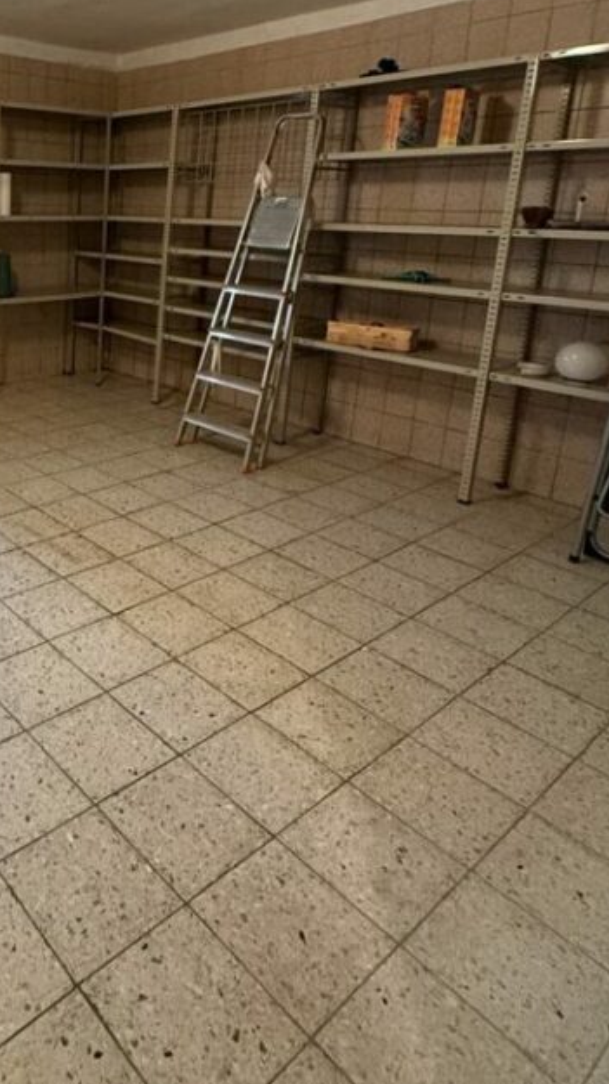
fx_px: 719
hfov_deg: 40.7
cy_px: 361
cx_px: 12
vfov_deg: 71.9
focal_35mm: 25
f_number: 2.2
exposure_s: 1/50
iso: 640
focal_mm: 2.22
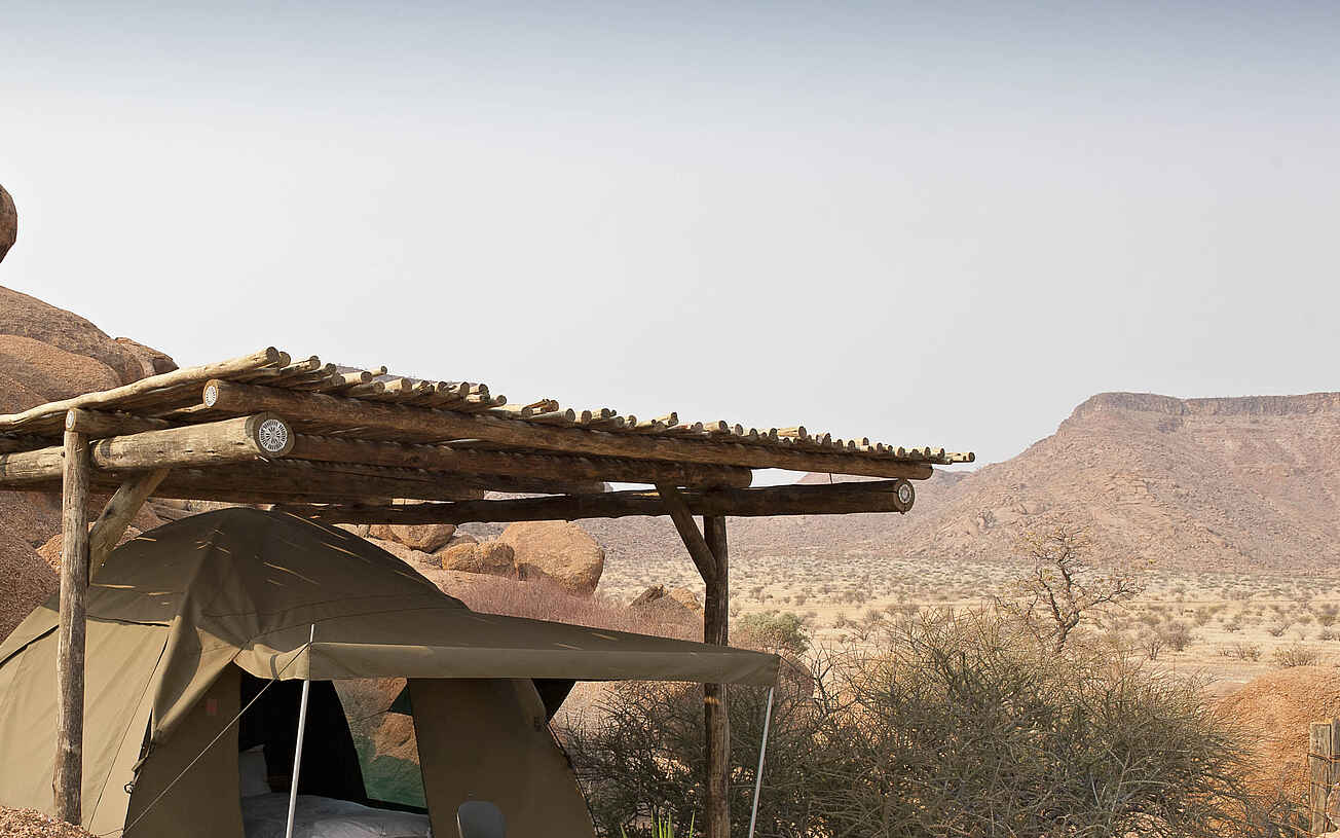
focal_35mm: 48
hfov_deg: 41.0
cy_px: 509
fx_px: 1753
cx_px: 395
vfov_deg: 26.8
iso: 500
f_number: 10
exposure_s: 1/400
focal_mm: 32
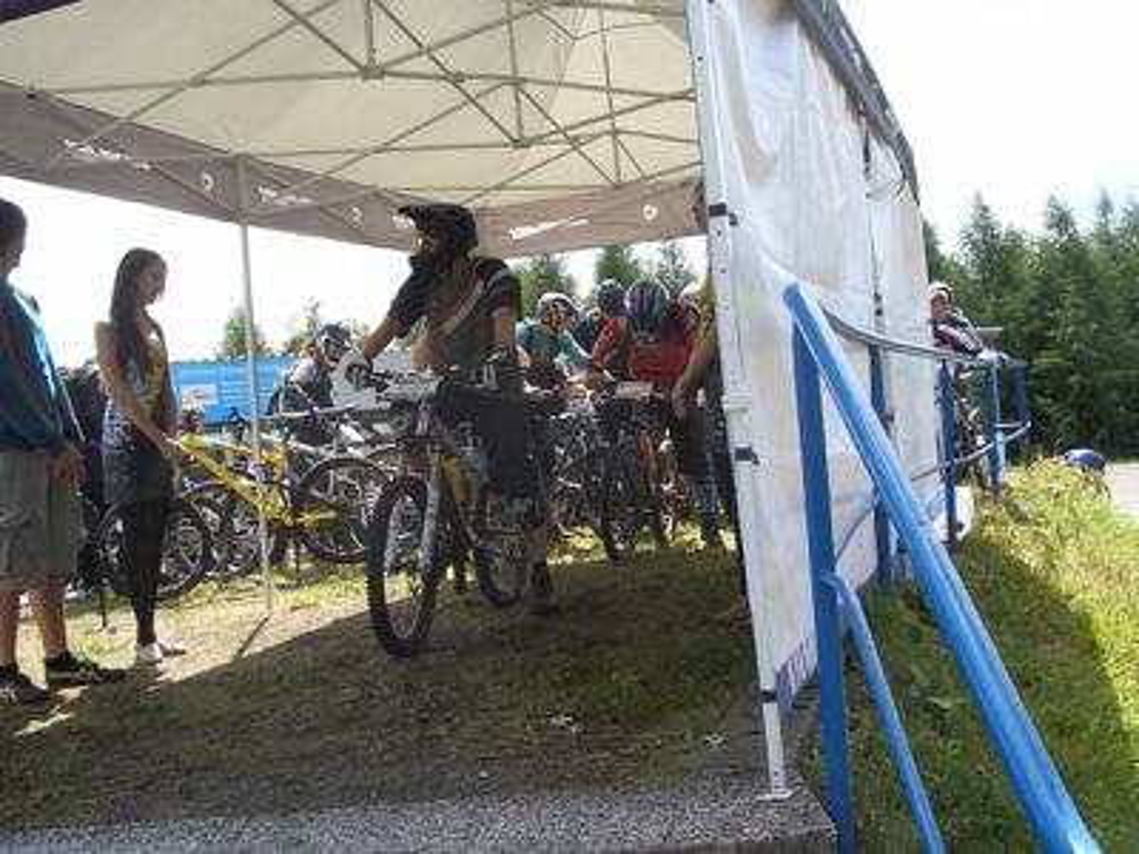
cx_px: 570
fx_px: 1349
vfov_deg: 35.1
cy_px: 427
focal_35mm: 41
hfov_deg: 45.8
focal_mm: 6.8
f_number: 4.6
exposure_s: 1/160
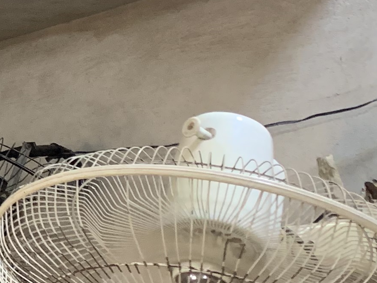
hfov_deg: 13.9
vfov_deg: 12.4
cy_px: 41
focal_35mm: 119
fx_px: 1296
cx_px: -380
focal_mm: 4.25
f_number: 1.8
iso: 320
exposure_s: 1/60
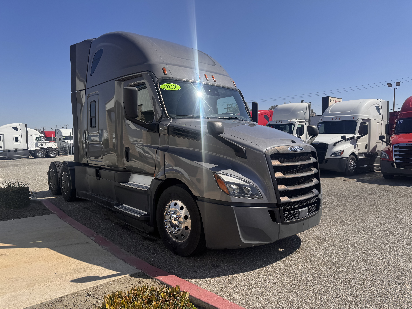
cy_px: 154
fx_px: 286
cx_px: 206
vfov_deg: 56.8
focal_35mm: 24
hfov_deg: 71.6
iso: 80
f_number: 1.78
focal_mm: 6.76
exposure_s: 1/4608
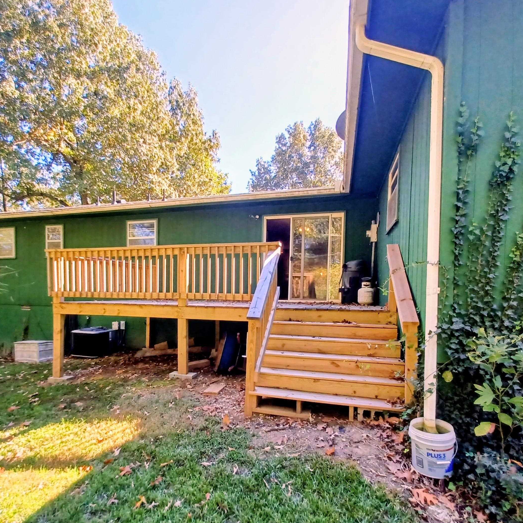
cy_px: 272
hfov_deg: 86.8
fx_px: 273
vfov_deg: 87.4
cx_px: 222
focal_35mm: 16
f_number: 2.2
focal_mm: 1.42
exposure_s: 1/148
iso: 40
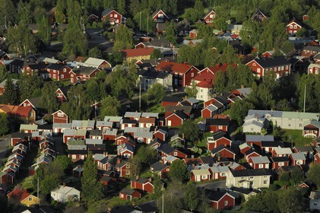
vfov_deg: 4.6
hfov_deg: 6.9
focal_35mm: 300
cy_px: 106
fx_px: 2665
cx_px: 160
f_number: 2.8
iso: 100
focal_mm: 200
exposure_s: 1/2000
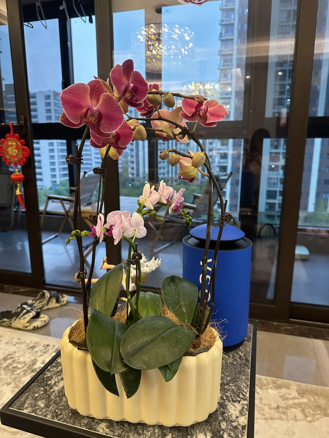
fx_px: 304
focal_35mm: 24
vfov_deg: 71.6
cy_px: 219
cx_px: 164
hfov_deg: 56.8
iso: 640
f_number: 1.78
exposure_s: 1/50
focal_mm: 6.86
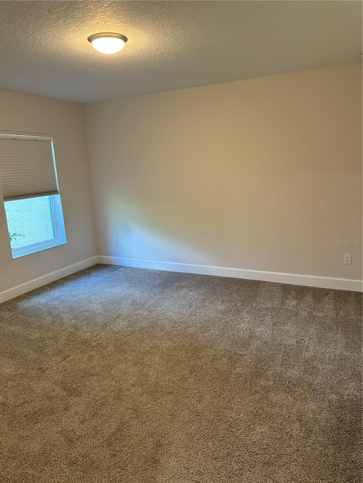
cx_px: 182
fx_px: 336
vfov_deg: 71.6
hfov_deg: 56.8
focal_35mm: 24
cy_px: 242
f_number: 1.78
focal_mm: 6.76
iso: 320
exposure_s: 1/60
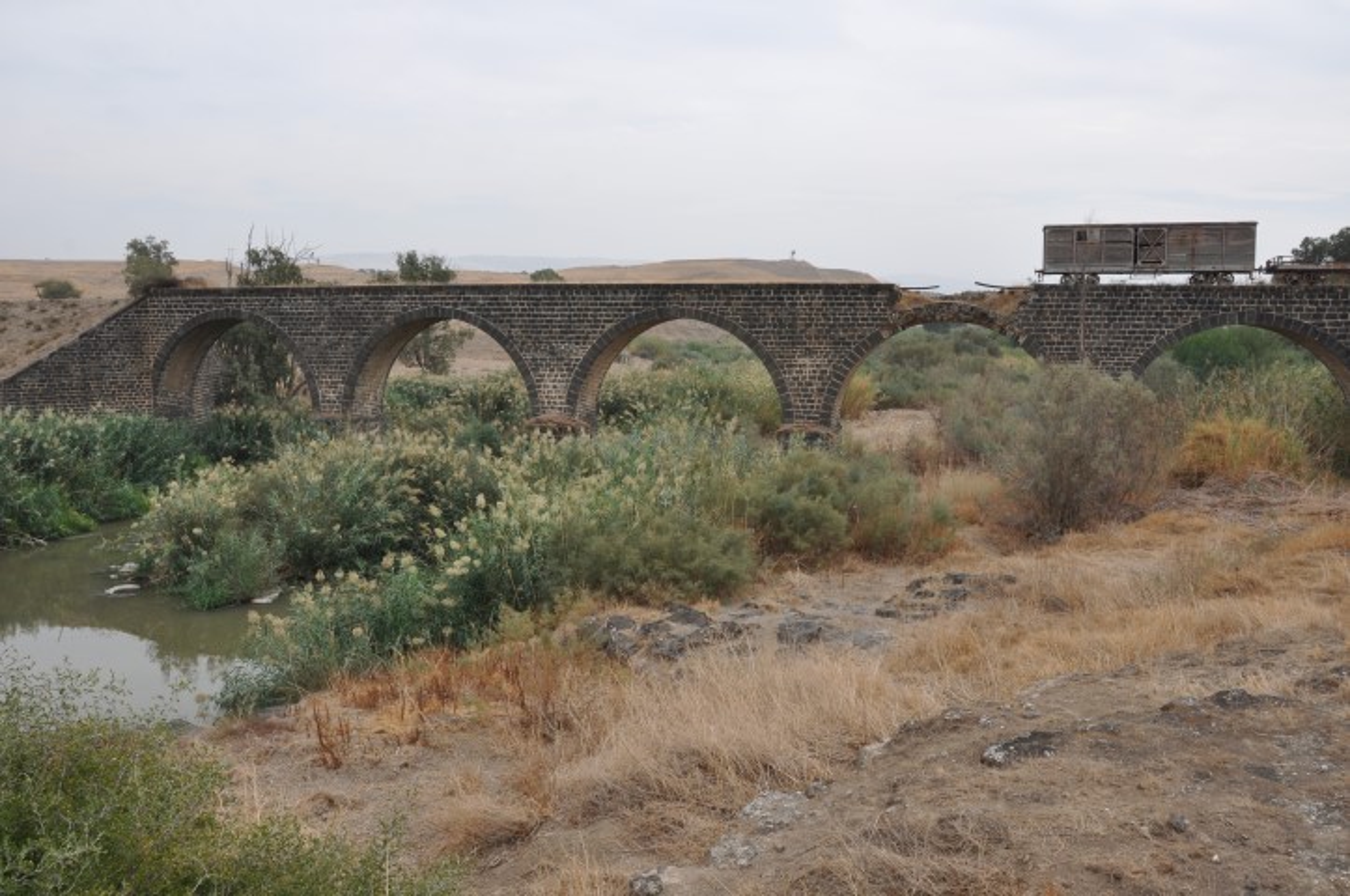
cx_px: 675
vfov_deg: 43.5
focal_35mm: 30
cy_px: 448
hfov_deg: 62.0
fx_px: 1123
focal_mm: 20
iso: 200
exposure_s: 1/125
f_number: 13
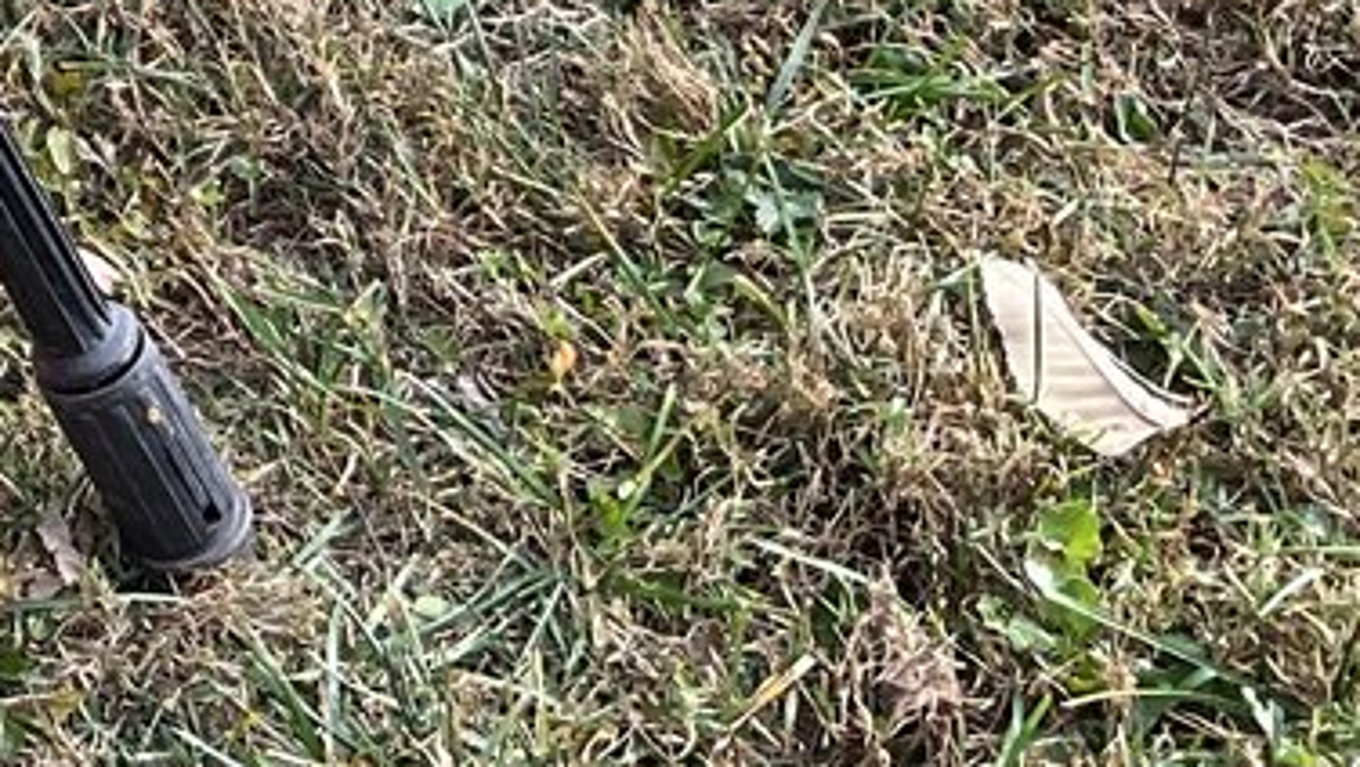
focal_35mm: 127
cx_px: -986
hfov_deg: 15.0
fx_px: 4582
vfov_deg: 9.1
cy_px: -664
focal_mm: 3
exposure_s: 1/291
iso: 16
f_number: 1.8
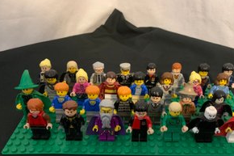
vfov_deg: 40.8
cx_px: 136
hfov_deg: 58.4
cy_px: 97
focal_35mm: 32
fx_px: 208
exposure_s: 1/17
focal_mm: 4.25
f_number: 1.8
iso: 640
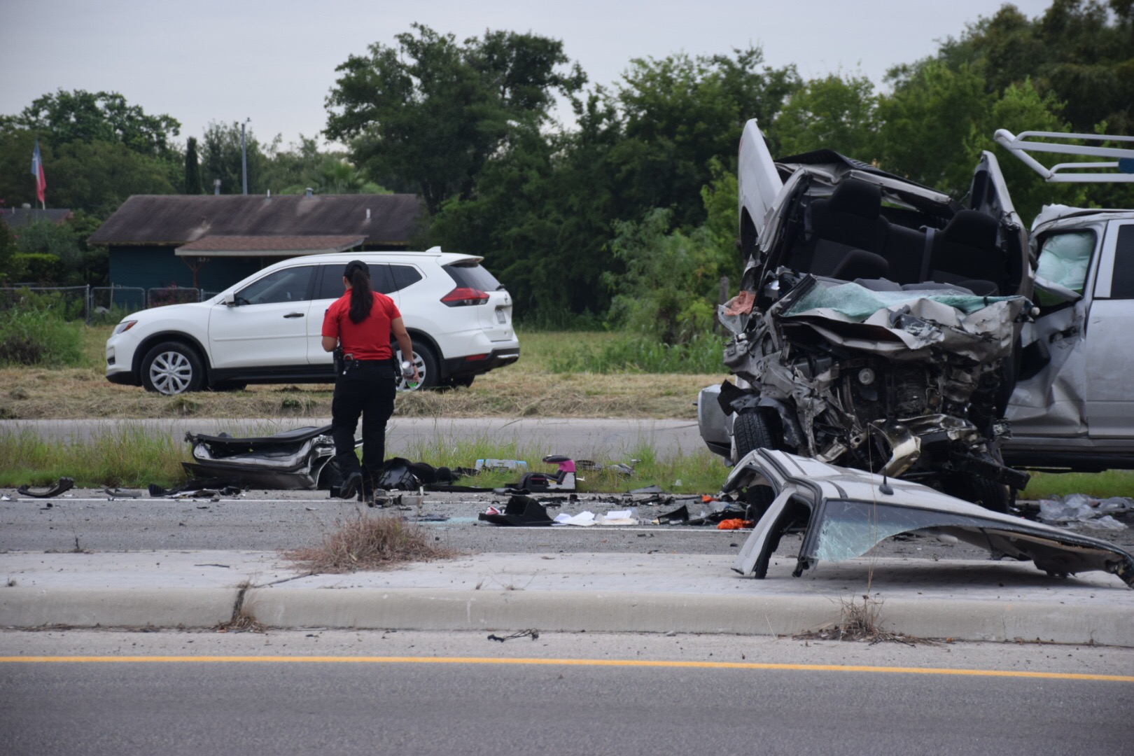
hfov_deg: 15.2
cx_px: 567
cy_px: 378
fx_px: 4252
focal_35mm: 135
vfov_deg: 10.2
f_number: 5.3
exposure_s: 1/250
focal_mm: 90
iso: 560
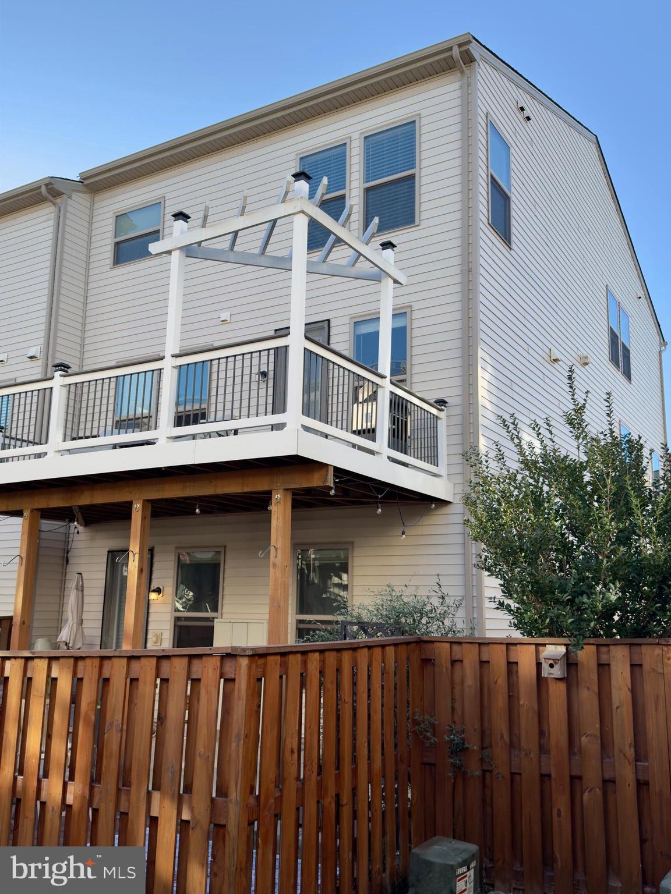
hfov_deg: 44.2
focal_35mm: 32
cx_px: 336
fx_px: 827
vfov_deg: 56.8
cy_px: 447
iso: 80
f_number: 1.78
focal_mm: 6.76
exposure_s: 1/1486
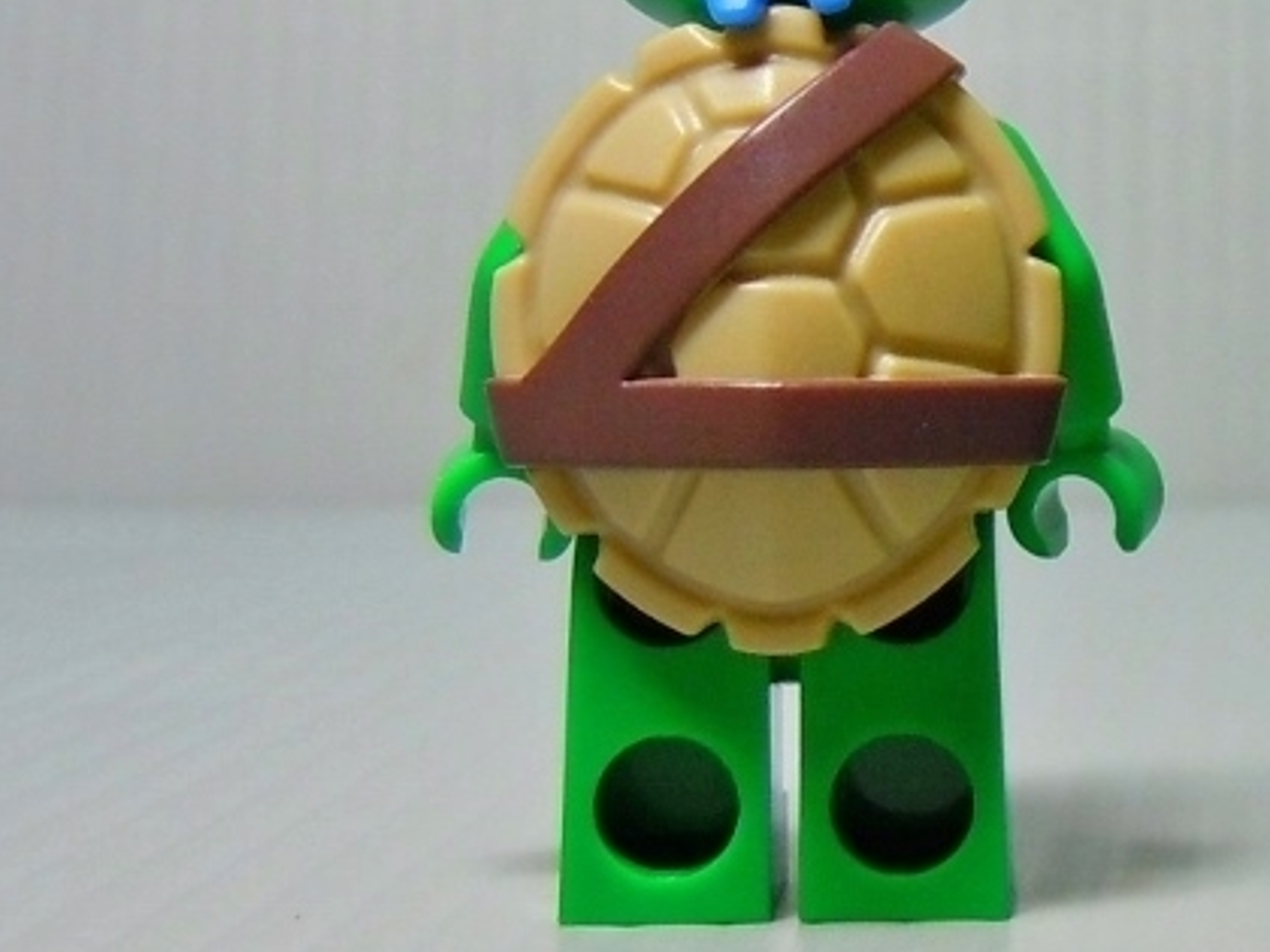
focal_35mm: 61
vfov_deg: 23.7
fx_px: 2238
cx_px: 1213
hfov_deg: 29.9
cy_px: 218
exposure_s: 1/25
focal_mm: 5.4
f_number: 3.5
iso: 200
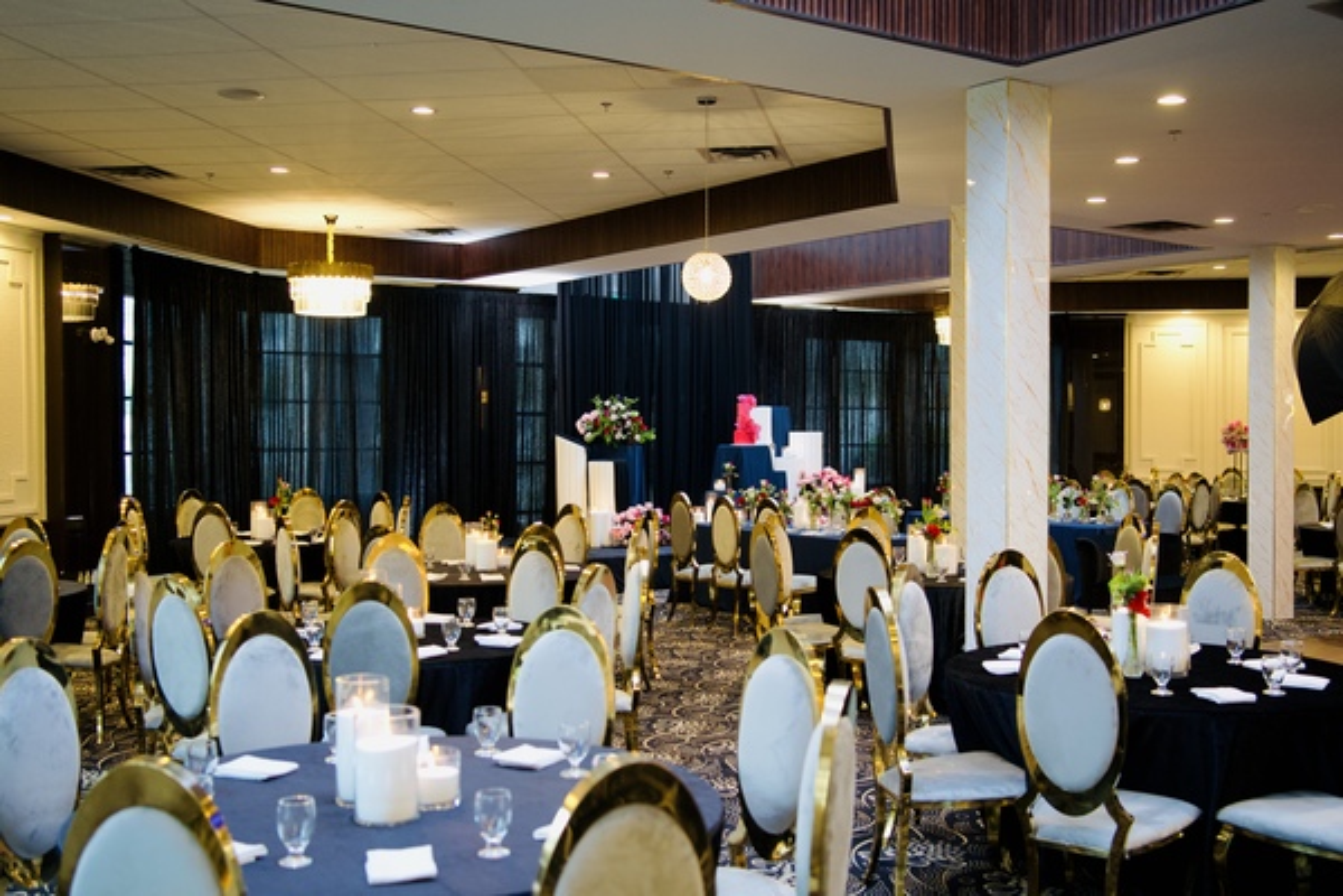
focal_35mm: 35
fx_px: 1306
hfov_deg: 54.4
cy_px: 448
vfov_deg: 37.9
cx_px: 672
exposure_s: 1/160
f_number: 2.8
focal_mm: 35
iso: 1600
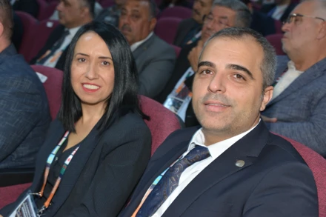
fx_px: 652
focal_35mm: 72
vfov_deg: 18.9
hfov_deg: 28.1
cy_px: 108
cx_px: 163
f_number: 7.1
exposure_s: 1/60
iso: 1000
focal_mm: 72
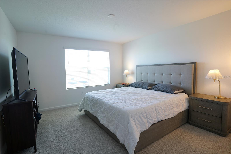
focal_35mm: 17
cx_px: 116
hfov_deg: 93.3
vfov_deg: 70.4
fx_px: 109
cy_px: 77
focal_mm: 17
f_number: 8
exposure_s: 1/10
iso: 125
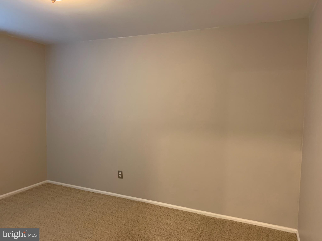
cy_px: 120
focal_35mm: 26
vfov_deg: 53.1
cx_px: 161
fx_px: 242
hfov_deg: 67.3
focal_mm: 4.25
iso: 320
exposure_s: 1/40
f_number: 1.8
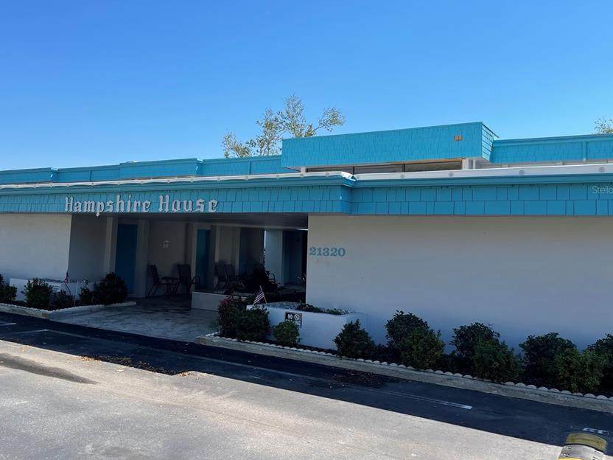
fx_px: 567
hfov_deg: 56.6
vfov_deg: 44.0
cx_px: 259
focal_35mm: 32
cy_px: 189
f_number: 1.6
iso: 32
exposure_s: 1/3086
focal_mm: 5.1
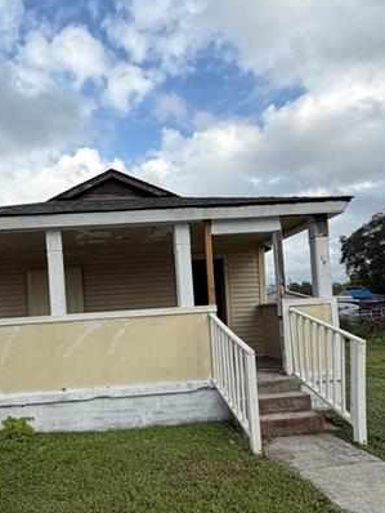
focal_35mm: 27
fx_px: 400
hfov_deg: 50.4
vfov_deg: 64.5
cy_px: 316
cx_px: 125
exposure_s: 1/770
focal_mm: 2.22
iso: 25
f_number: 2.2
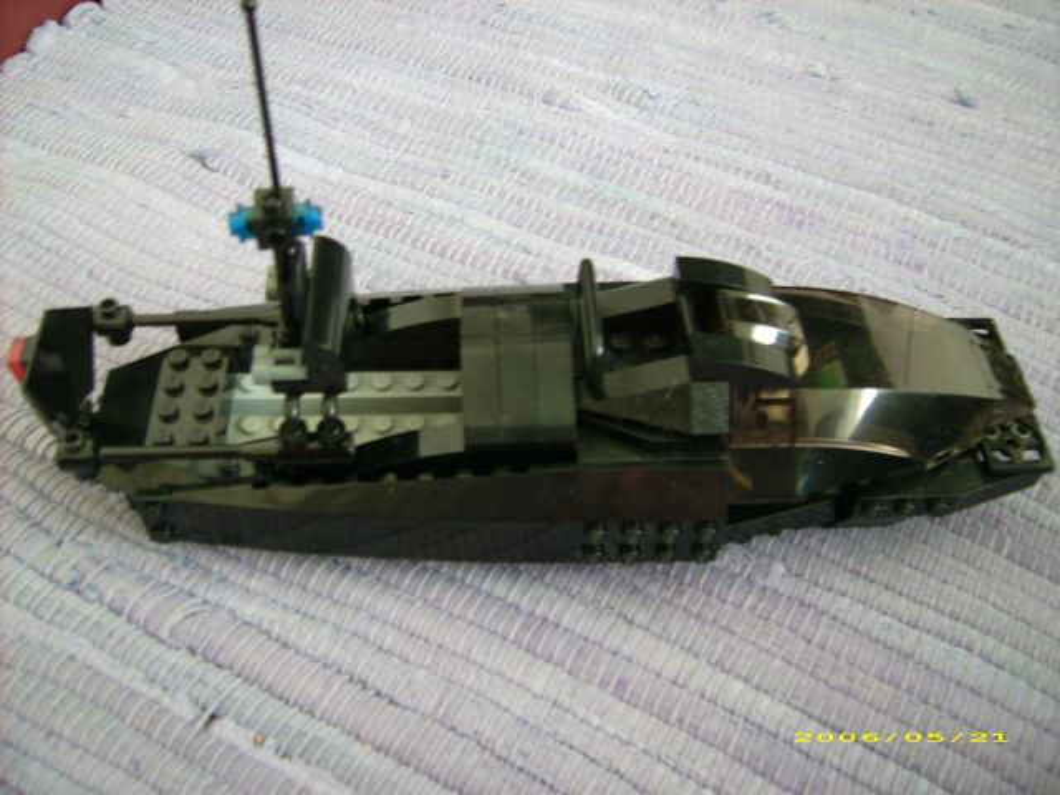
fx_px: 1072
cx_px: 530
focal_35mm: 35
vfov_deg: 40.7
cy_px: 398
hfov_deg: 52.6
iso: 50
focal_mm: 5.95
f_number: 2.8
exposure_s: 1/7
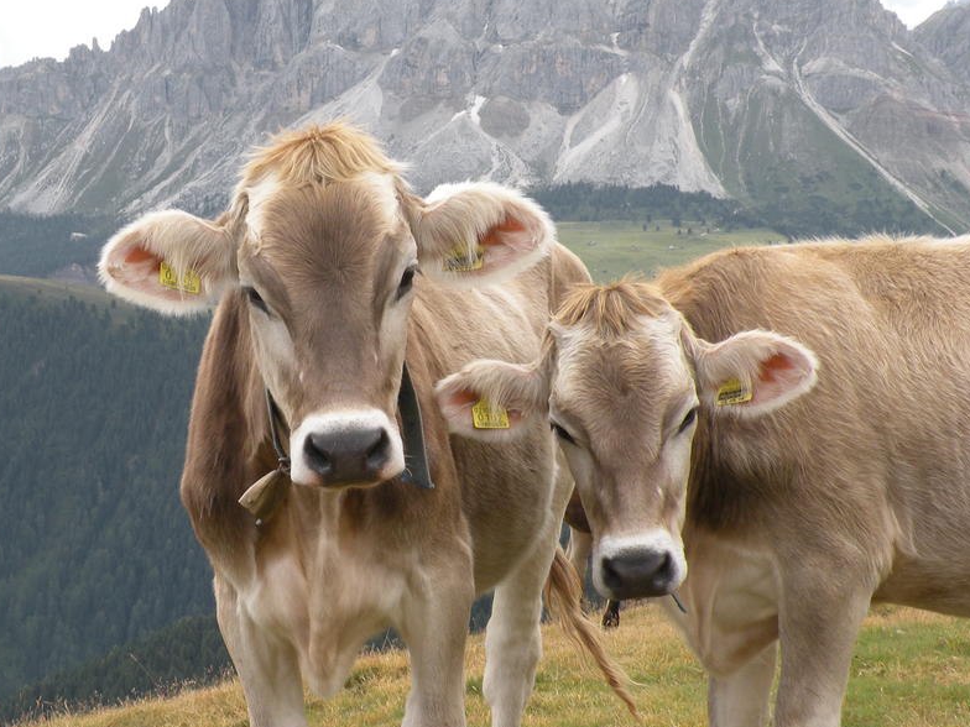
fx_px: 2802
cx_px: 433
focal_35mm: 100
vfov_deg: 14.8
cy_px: 378
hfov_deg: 19.6
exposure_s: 1/176
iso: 64
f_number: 5
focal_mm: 11.9
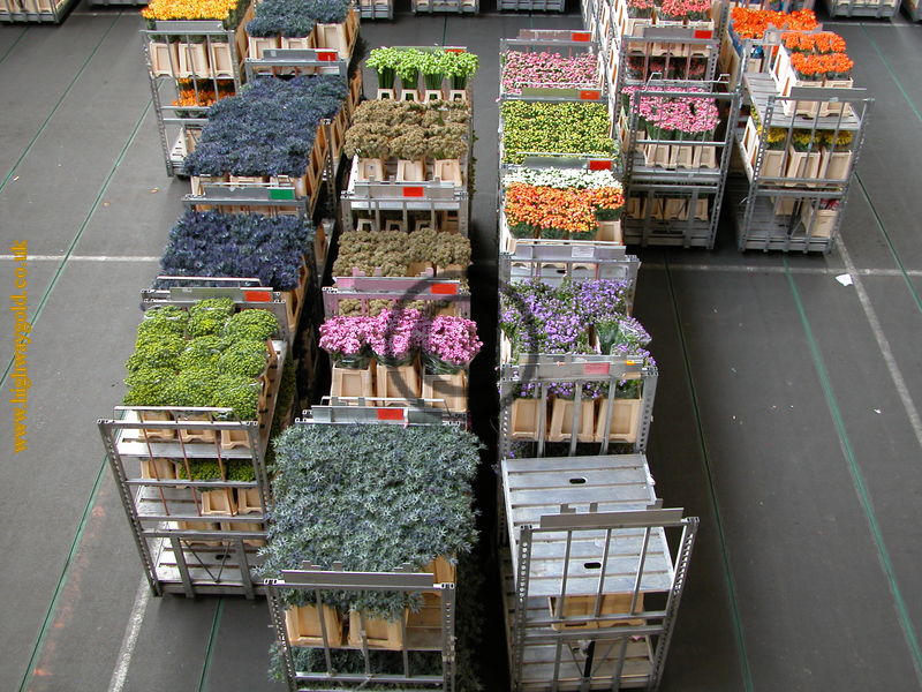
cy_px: 346
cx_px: 461
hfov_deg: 49.0
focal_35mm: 38
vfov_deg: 37.7
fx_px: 1012
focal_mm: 10
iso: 100
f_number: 2.9
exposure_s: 1/6.4
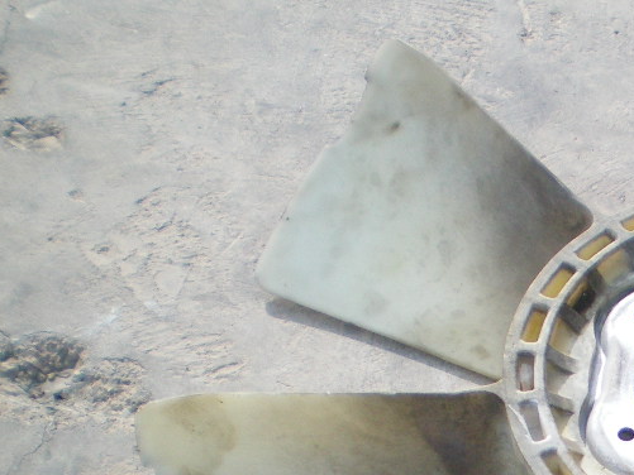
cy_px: 495
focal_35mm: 97
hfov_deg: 19.1
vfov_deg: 14.9
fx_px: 1777
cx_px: 769
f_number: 3.1
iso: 64
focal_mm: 6.3
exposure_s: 1/400
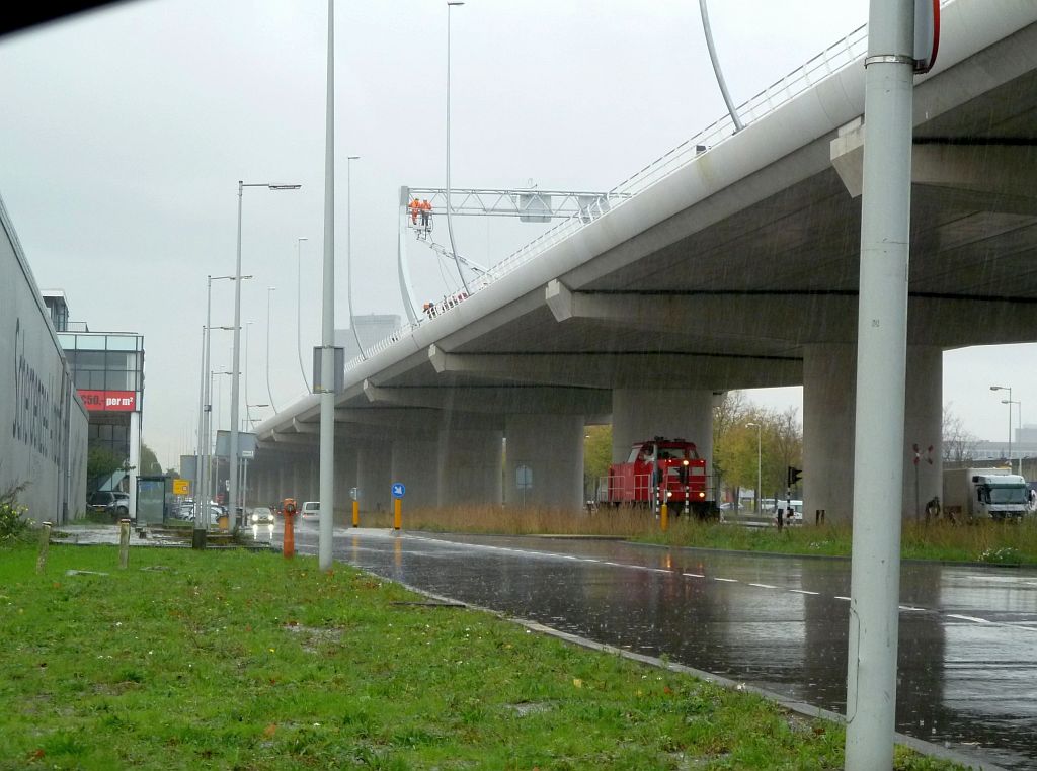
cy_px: 386
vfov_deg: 17.7
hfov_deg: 23.6
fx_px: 2479
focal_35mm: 83
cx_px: 518
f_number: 4.2
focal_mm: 13.7
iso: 320
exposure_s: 1/80
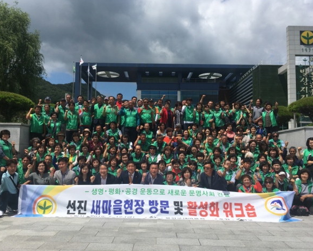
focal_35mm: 31
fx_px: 287
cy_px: 126
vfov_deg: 47.2
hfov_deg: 57.1
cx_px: 148
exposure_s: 1/3077
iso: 25
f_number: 2.2
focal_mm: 4.15
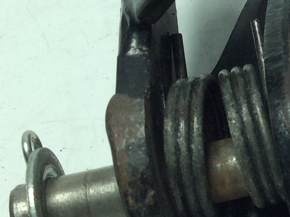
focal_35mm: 120
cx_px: 419
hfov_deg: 15.3
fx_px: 1006
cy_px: 20
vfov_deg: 12.3
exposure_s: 1/408
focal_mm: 3.3
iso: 32
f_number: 2.4
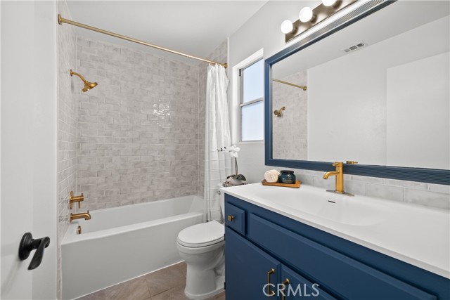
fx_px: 175
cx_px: 225
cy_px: 150
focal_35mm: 14
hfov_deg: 104.2
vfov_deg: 81.2
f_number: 9
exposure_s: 1.6
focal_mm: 14
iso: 100
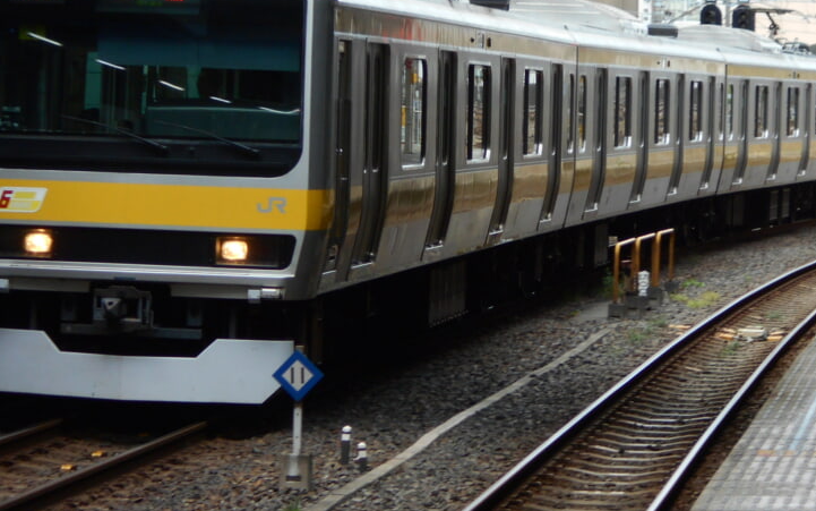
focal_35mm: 191
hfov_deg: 11.0
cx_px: 493
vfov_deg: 6.9
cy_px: 118
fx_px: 4249
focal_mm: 23
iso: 125
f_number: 6.5
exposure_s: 1/60
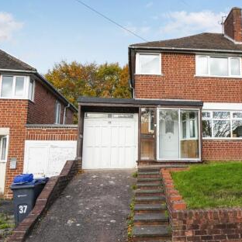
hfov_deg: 45.9
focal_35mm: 35
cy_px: 122
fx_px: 277
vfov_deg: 47.2
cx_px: 176
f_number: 7.1
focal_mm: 18
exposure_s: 1/100
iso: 100
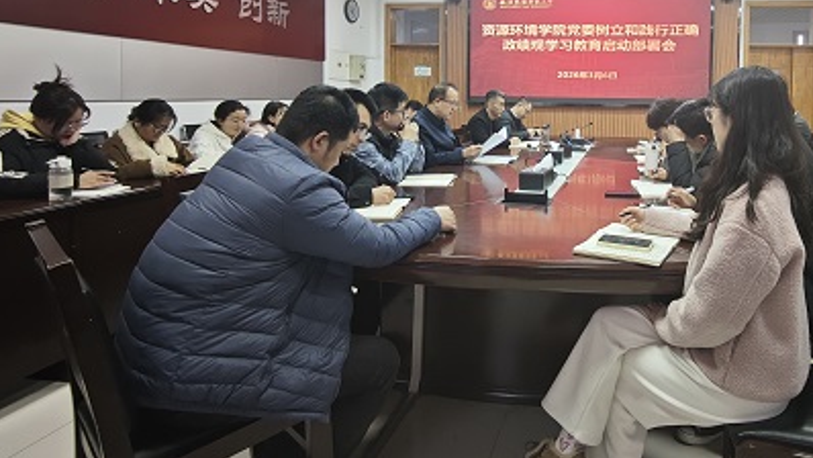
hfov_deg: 75.3
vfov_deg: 47.9
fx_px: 496
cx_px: 564
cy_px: 121
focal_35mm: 23
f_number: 2.2
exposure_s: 1/33.3
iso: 400
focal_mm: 2.16
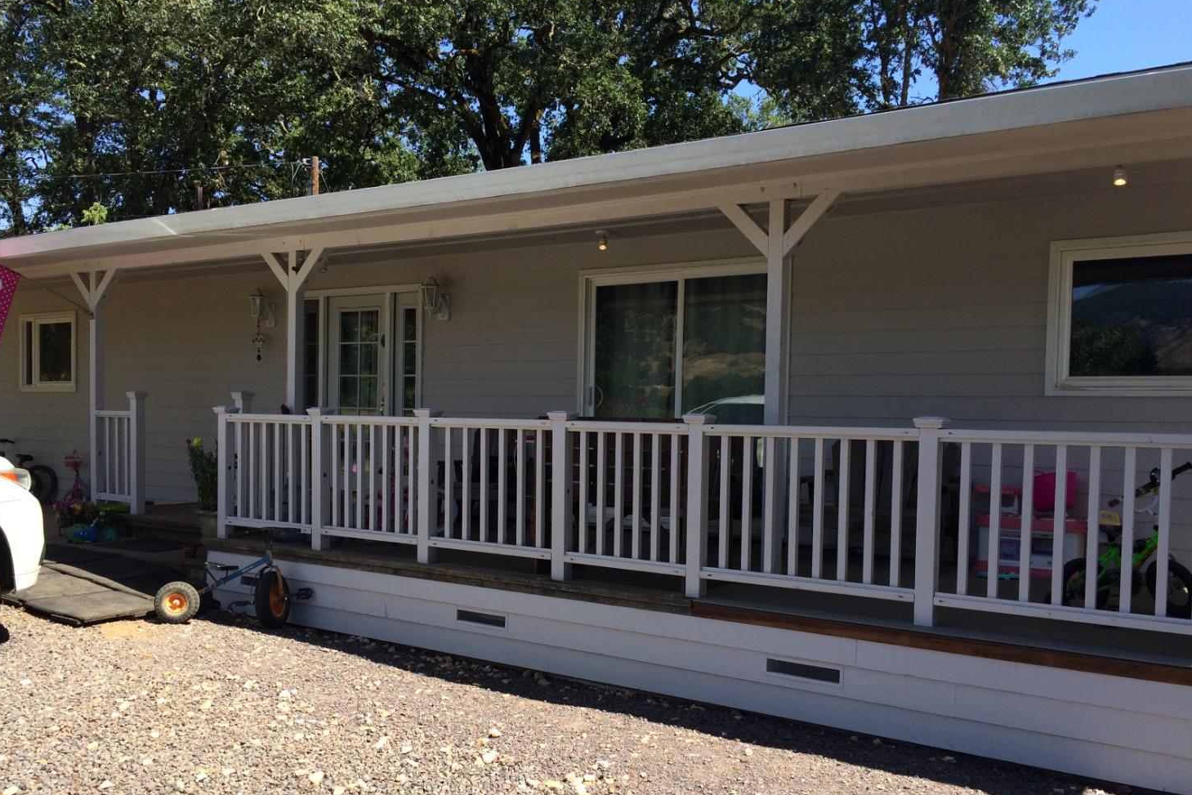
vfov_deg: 42.2
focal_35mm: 31
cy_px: 451
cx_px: 582
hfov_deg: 60.3
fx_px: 1026
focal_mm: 4.15
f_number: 2.2
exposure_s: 1/977
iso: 32
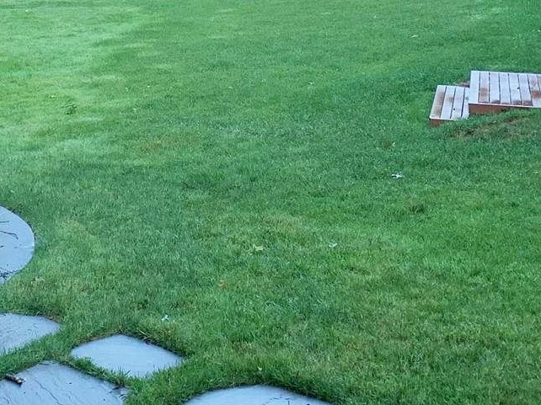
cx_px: 66
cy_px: -230
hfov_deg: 23.0
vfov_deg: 16.0
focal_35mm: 83
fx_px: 1297
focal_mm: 4.25
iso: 25
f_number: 1.8
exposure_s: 1/122
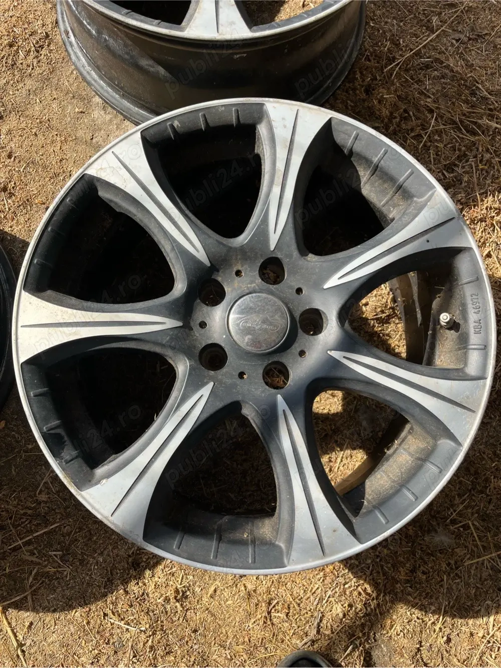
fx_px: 502
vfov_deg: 67.3
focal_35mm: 26
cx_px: 250
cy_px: 334
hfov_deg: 53.0
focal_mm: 5.1
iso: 50
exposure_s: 1/1294
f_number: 1.6
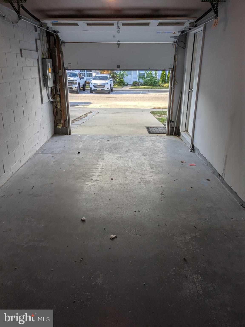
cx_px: 122
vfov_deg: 65.3
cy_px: 164
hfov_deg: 51.4
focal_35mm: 27
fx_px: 255
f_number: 1.73
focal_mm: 4.38
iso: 58
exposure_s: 1/688
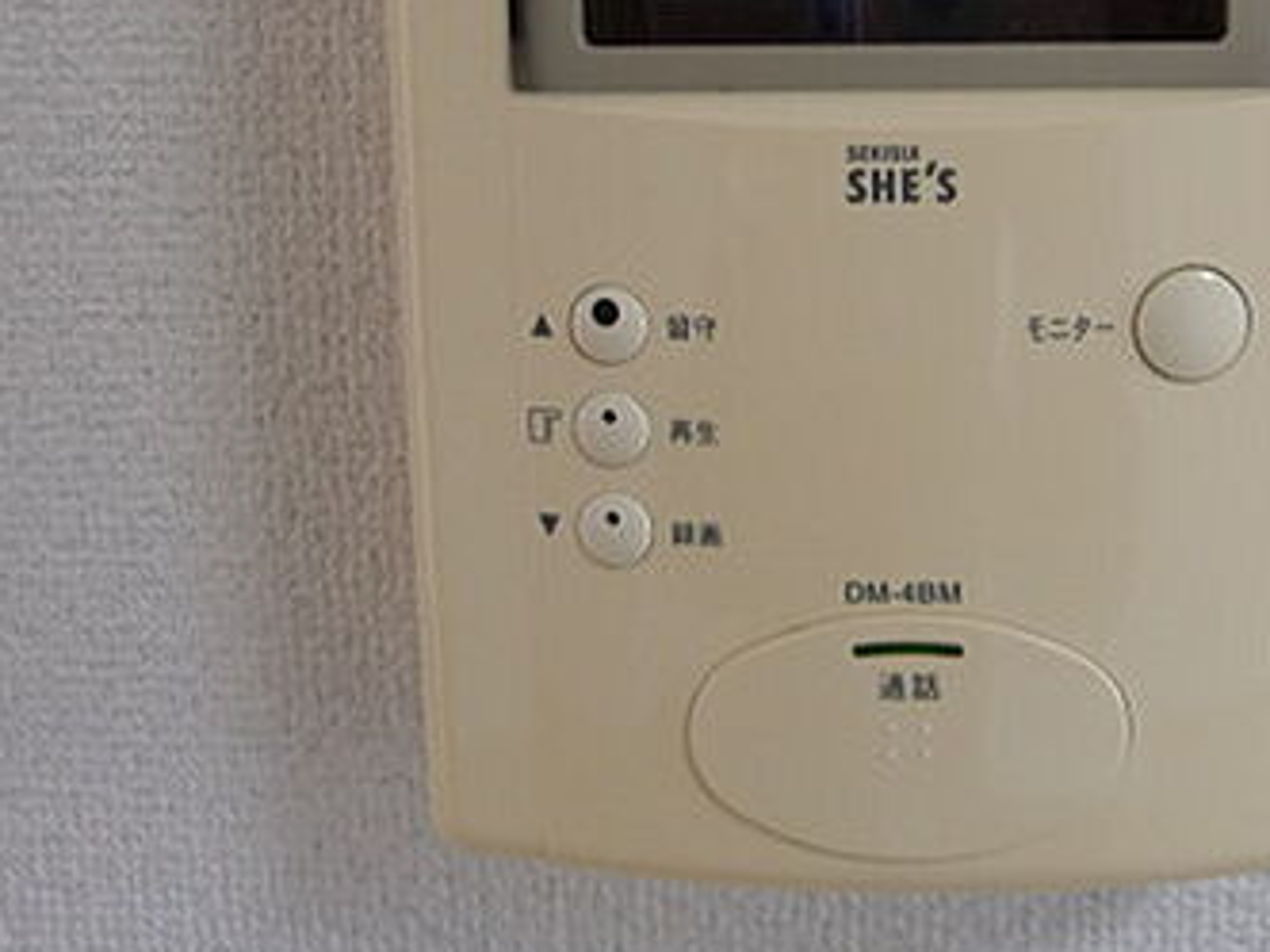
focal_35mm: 54
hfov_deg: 35.0
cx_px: 903
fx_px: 1981
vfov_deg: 26.8
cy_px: 268
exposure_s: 1/60
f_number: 2.6
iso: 100
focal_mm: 4.9
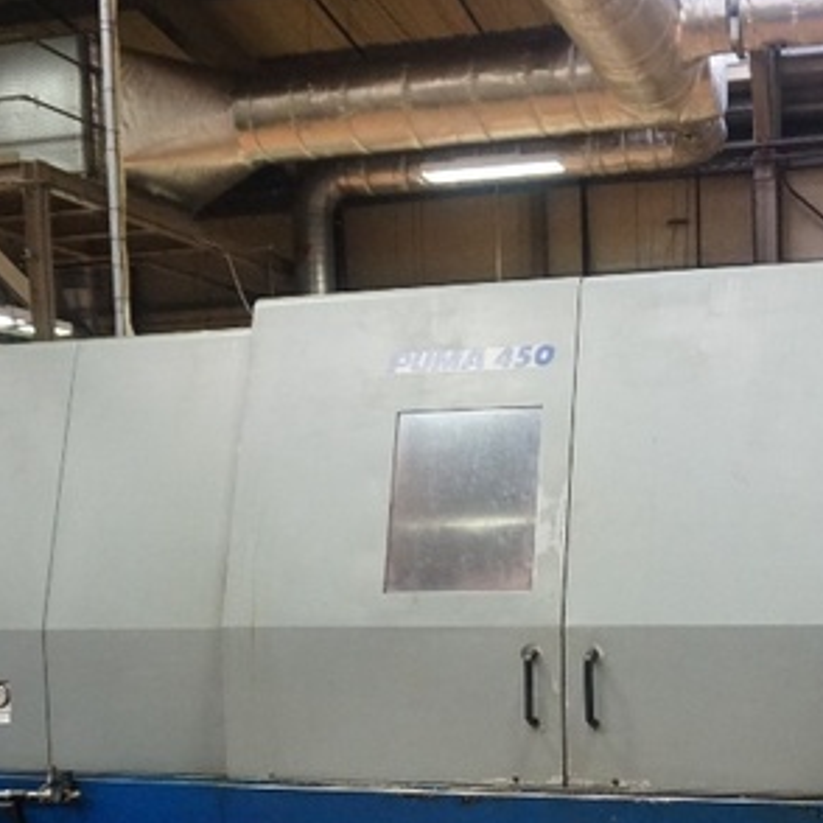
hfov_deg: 33.2
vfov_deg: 33.1
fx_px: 1345
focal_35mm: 50
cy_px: 649
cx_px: 641
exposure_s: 1/160
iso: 3200
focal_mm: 16
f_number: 3.5
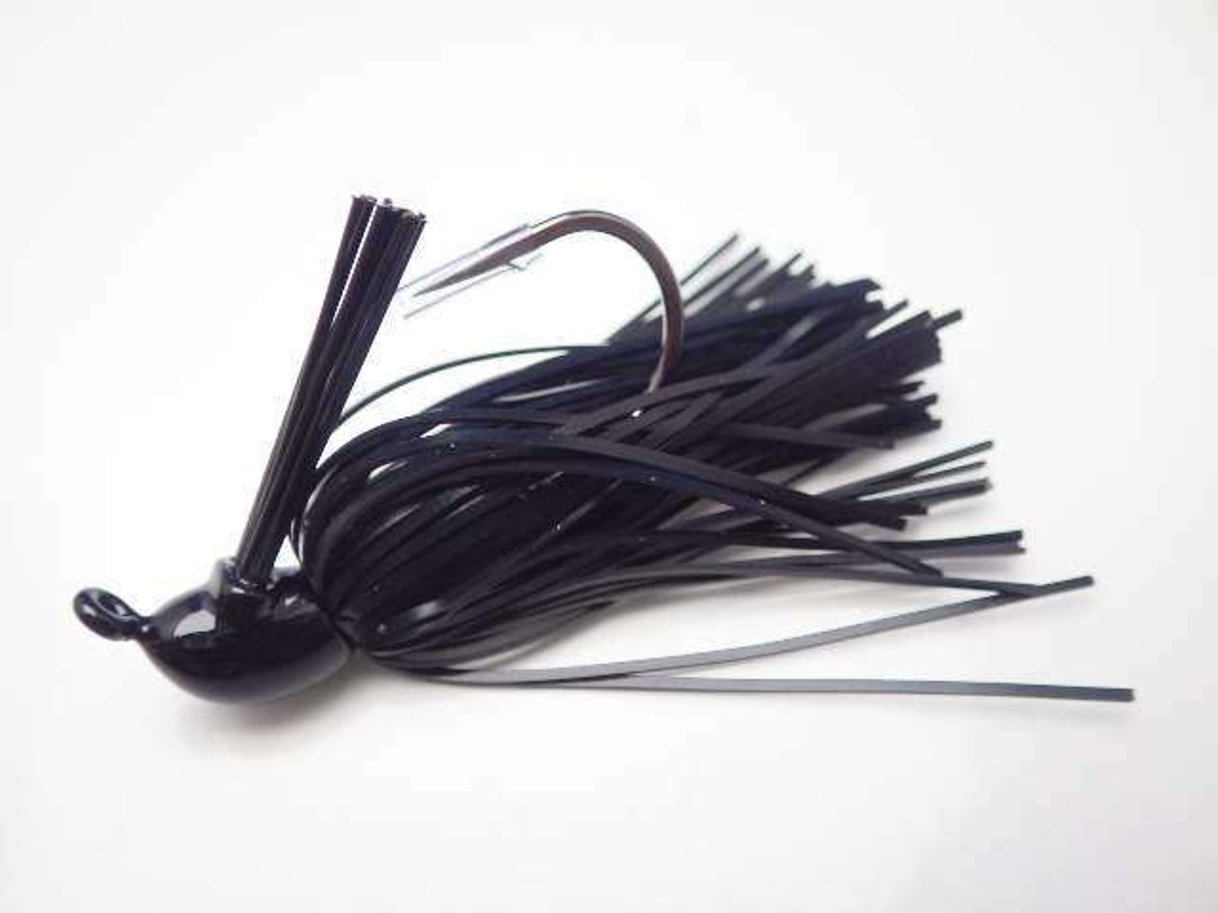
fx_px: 1091
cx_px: 609
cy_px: 456
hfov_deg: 58.4
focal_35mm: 31
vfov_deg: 45.4
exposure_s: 1/45
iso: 250
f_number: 2.3
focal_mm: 5.5
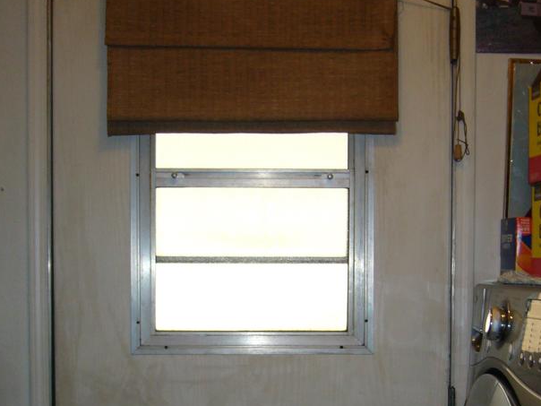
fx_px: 953
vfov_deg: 23.7
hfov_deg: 31.7
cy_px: 317
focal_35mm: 61
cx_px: 264
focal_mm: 6
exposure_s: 1/30
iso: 100
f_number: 2.9
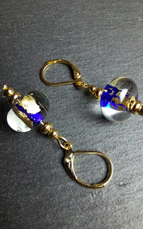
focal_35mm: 28
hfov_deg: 44.5
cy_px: 116
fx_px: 175
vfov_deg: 66.5
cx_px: 75
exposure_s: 1/33
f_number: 2.4
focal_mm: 2.13
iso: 100
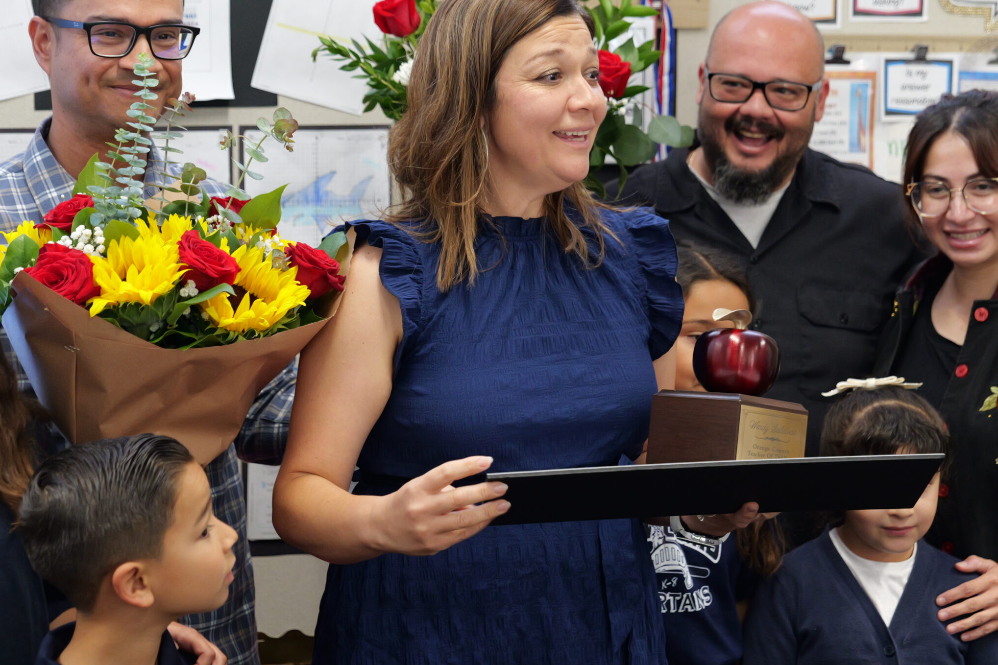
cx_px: 534
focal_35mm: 93
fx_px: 2578
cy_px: 316
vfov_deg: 14.7
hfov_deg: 21.9
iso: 4000
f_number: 4
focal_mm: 74
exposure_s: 1/80
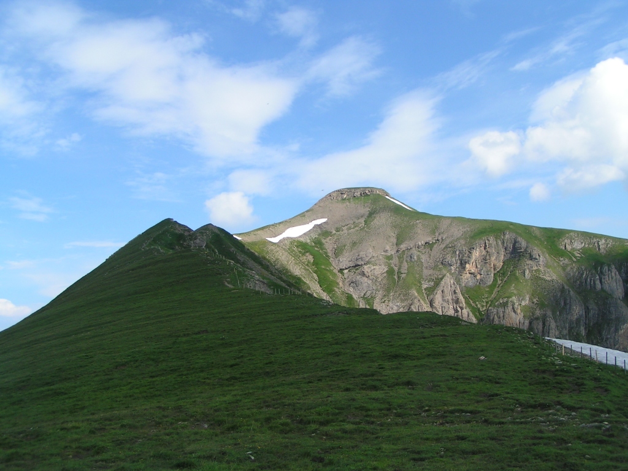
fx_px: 689
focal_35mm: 38
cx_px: 314
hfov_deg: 49.0
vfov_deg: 37.7
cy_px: 236
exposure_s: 1/400
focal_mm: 5.8
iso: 50
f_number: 5.6
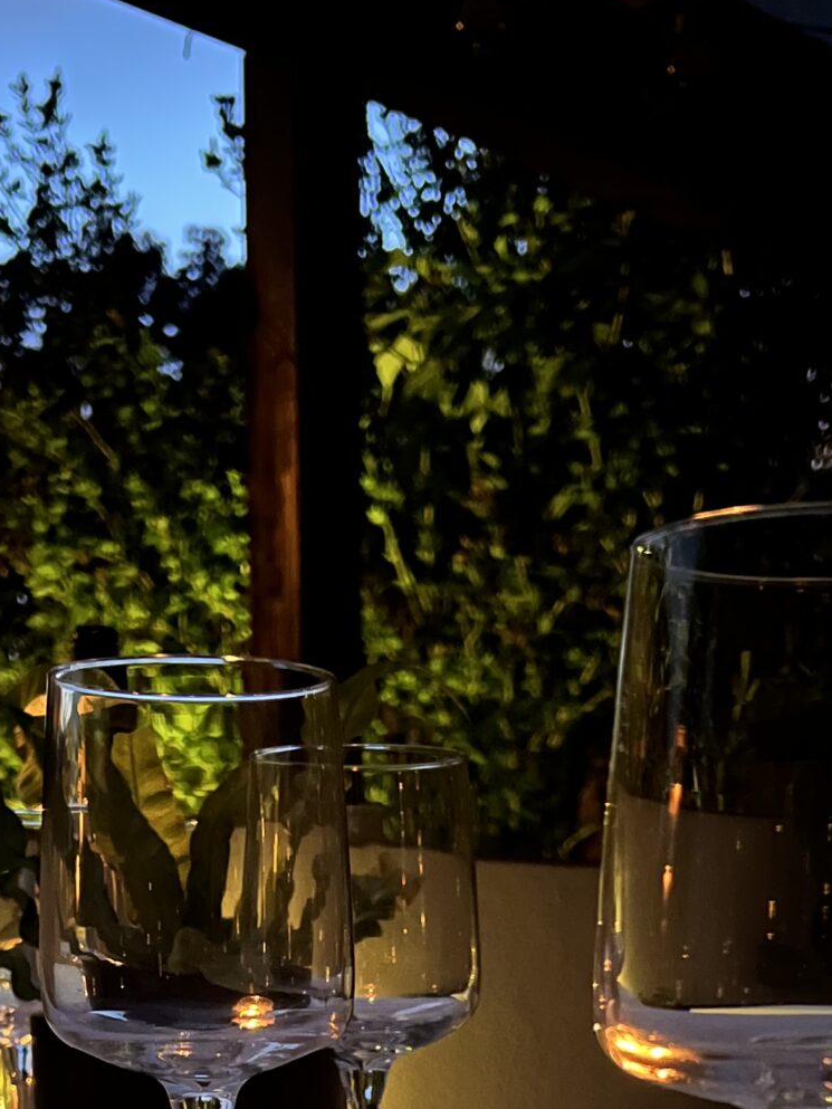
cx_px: 415
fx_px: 2147
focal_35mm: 67
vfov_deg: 25.4
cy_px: 1398
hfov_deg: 21.9
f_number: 1.5
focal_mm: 5.7
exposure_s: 1/5
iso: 1250
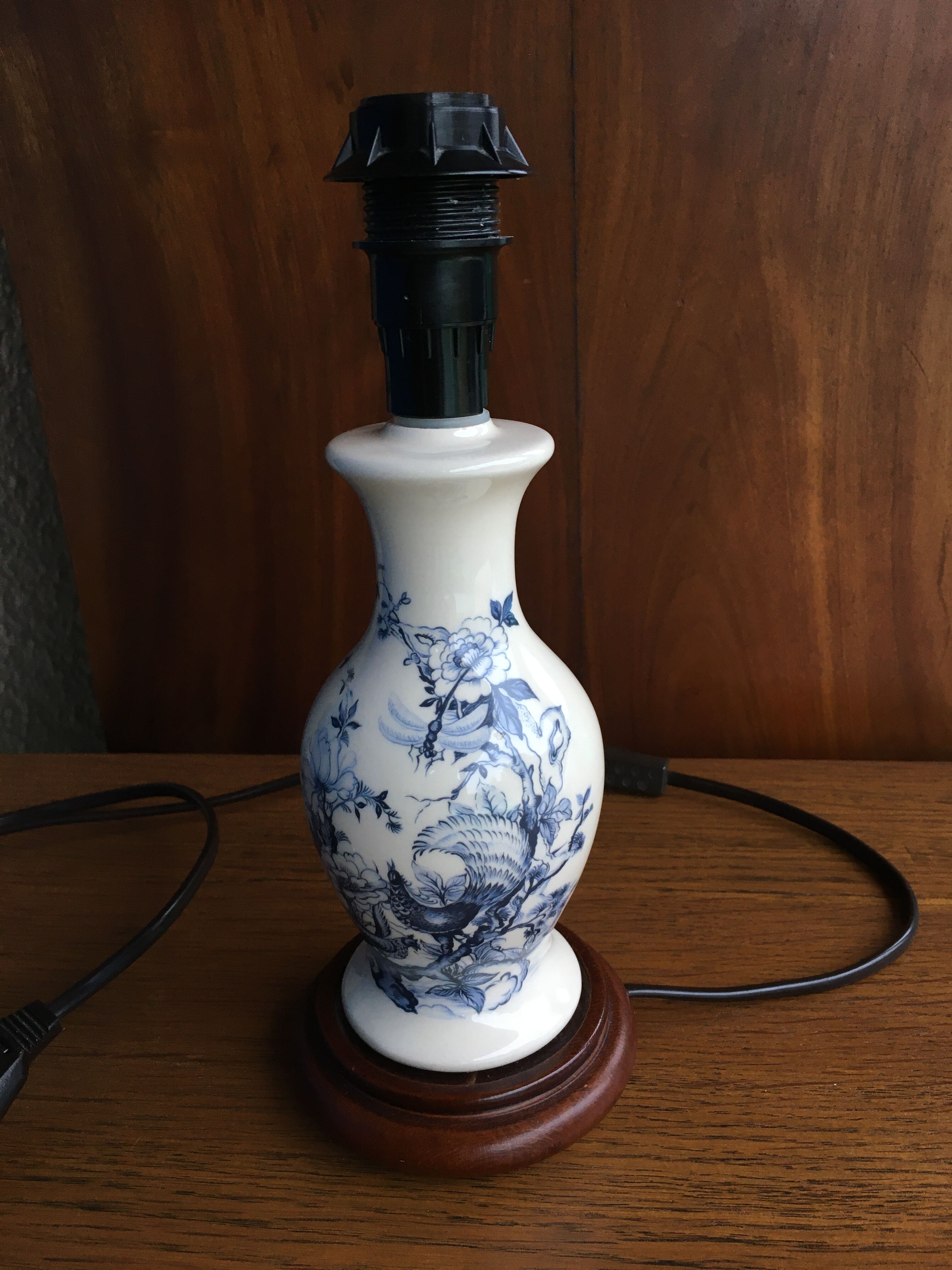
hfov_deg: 48.2
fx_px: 1063
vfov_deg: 61.7
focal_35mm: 29
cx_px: 476
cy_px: 635
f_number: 2.2
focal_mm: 4.15
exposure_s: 1/33
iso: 40
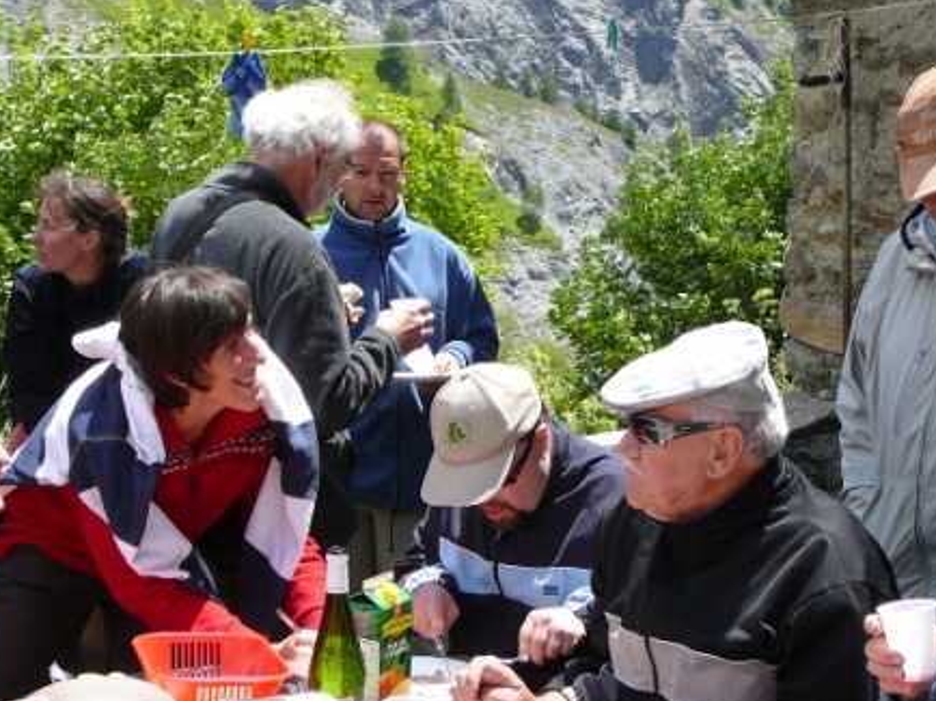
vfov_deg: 23.3
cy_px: 354
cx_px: 466
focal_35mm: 63
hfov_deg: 30.7
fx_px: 1703
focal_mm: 7.3
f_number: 3.4
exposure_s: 1/400
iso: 80
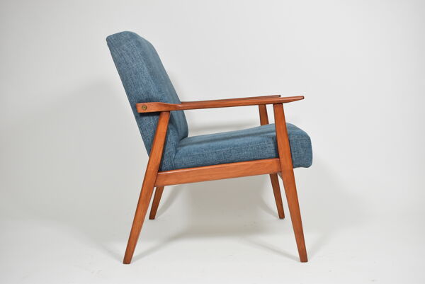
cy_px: 142
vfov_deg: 35.5
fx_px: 443
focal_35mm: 38
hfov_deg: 51.3
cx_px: 212
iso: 800
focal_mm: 25
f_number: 5.6
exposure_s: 1/125
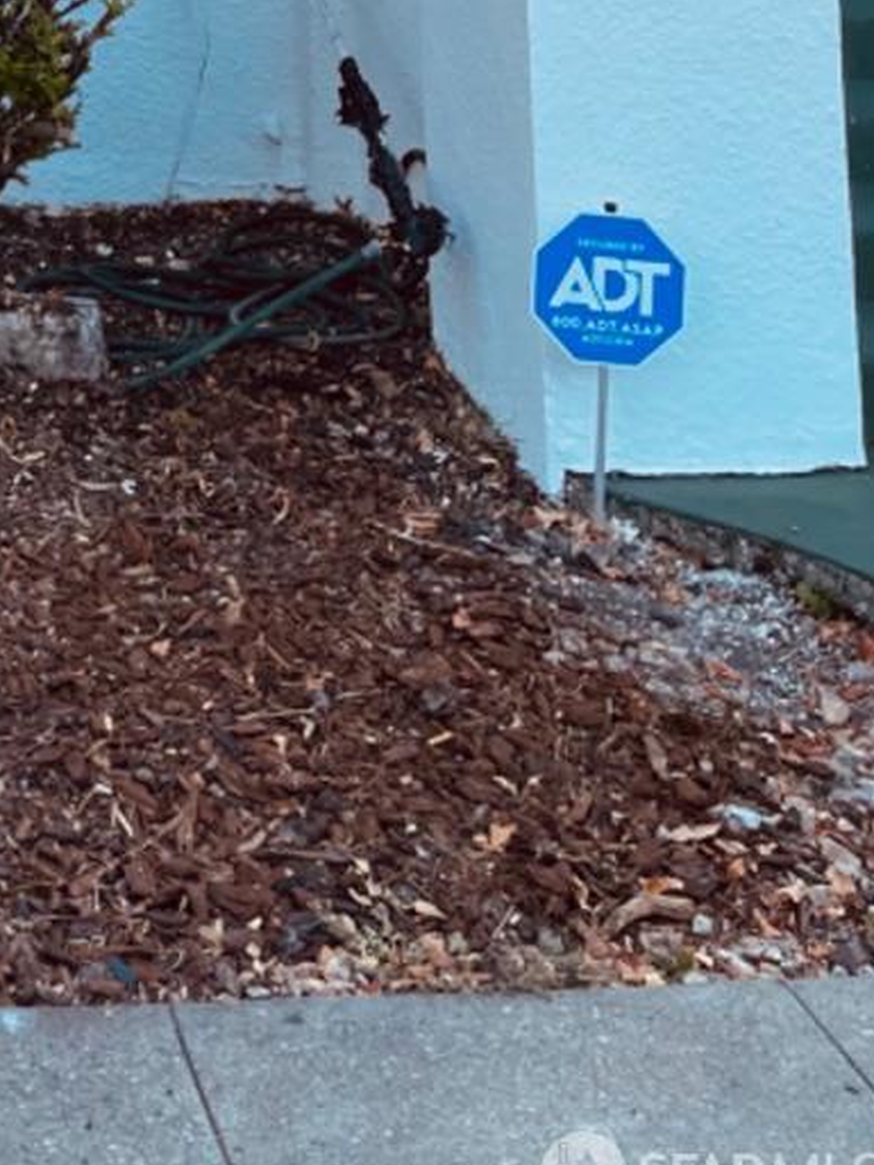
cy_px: -477
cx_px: -378
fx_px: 2557
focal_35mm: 76
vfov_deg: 22.1
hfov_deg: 17.7
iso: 32
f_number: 1.6
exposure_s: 1/378
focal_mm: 4.2
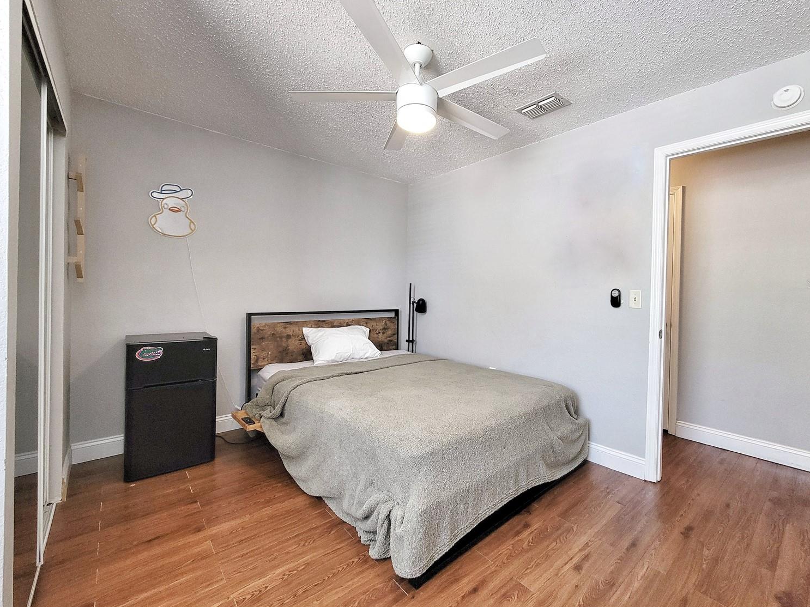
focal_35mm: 14
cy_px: 283
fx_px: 328
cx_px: 422
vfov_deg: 85.5
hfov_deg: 102.0
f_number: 2.2
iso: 320
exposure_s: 1/40
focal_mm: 2.2
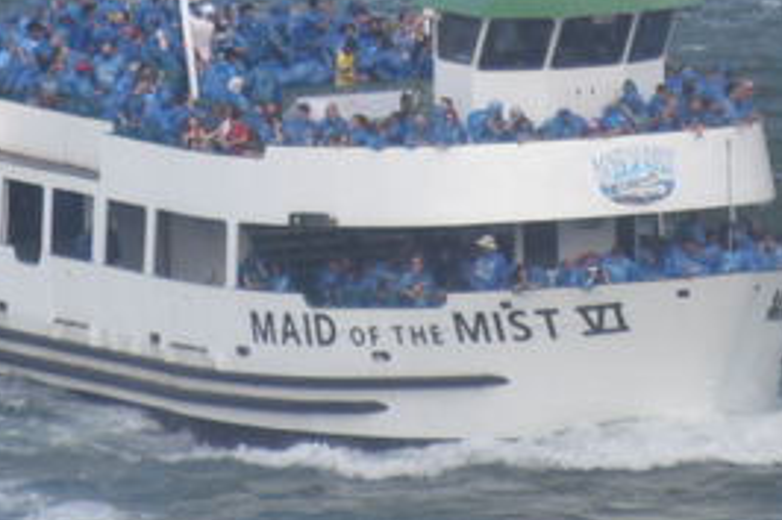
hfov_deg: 1.4
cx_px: 188
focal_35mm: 1444
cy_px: -367
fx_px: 31346
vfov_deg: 1.0
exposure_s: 1/640
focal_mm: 300
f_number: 5.6
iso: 280
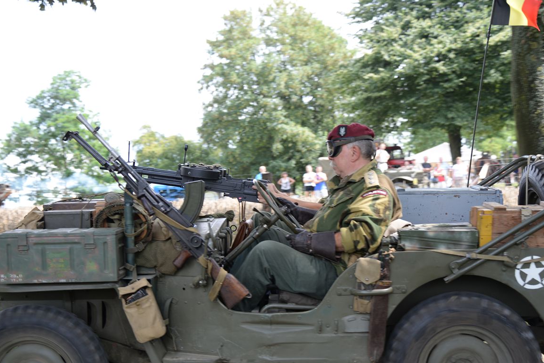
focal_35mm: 53
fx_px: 801
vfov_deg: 25.5
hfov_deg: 37.5
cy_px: 215
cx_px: 256
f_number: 4.2
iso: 100
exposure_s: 1/125
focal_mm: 38
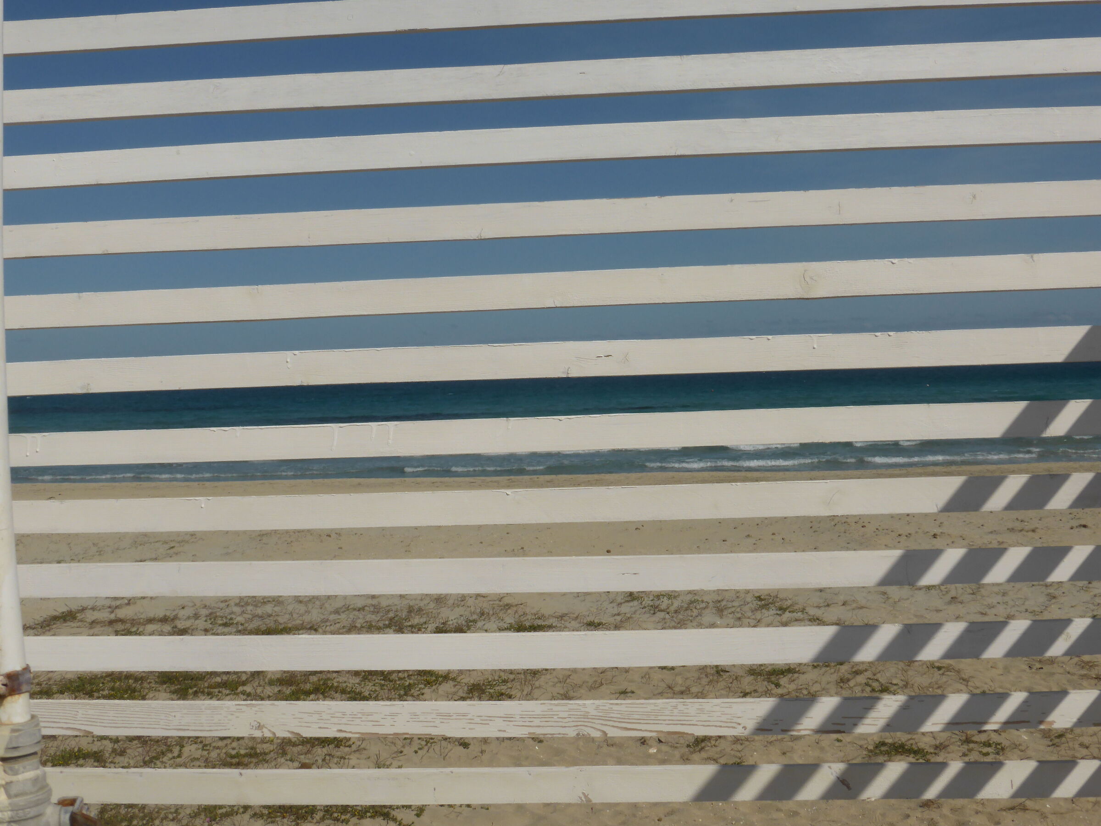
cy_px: 413
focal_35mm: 43
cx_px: 550
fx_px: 1368
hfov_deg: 43.9
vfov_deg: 33.6
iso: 100
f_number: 5.6
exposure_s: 1/2000
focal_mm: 7.4
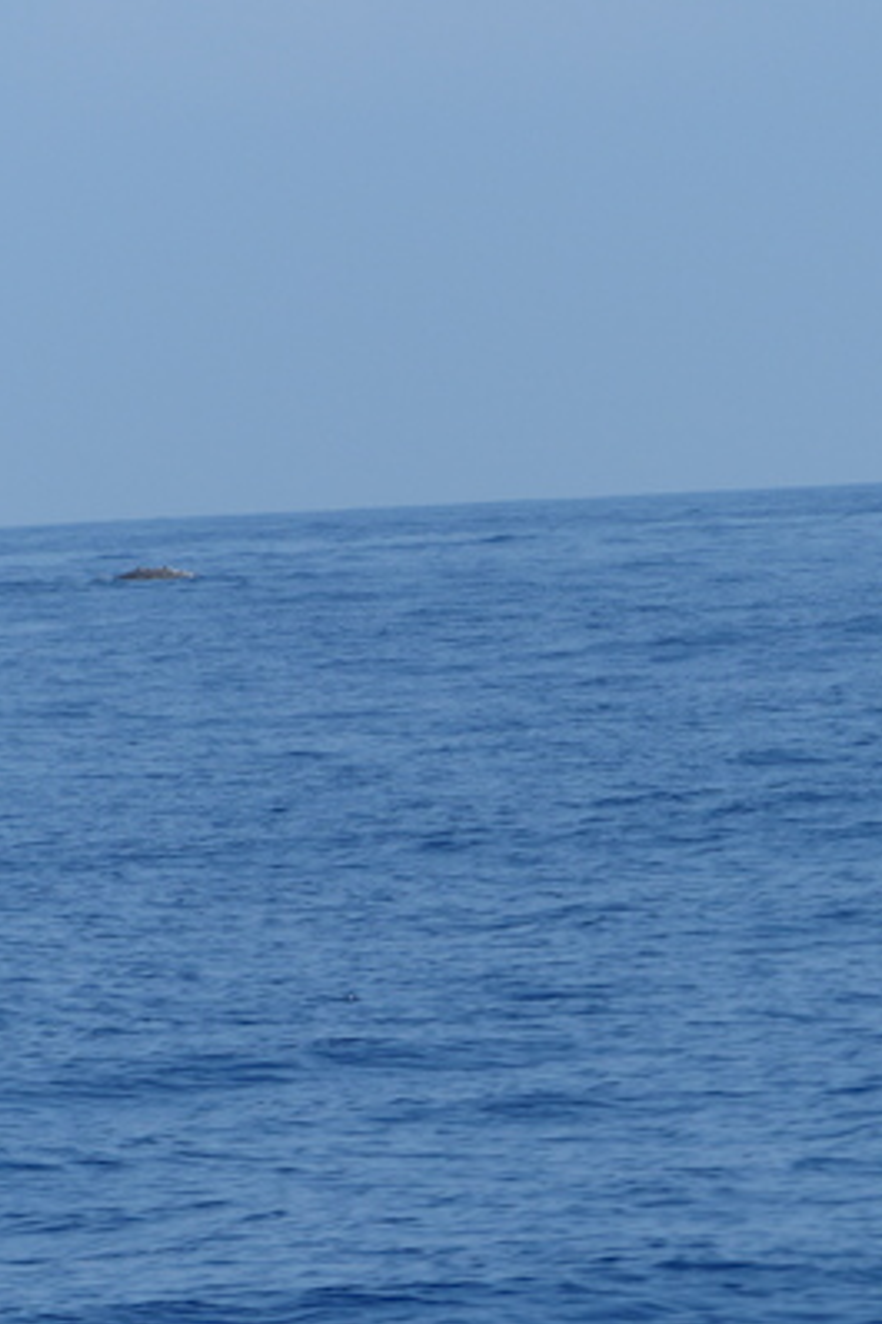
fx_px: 15227
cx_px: 325
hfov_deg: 3.3
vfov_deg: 5.0
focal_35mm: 414
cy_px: 662
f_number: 4
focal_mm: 53.4
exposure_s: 1/400
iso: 100
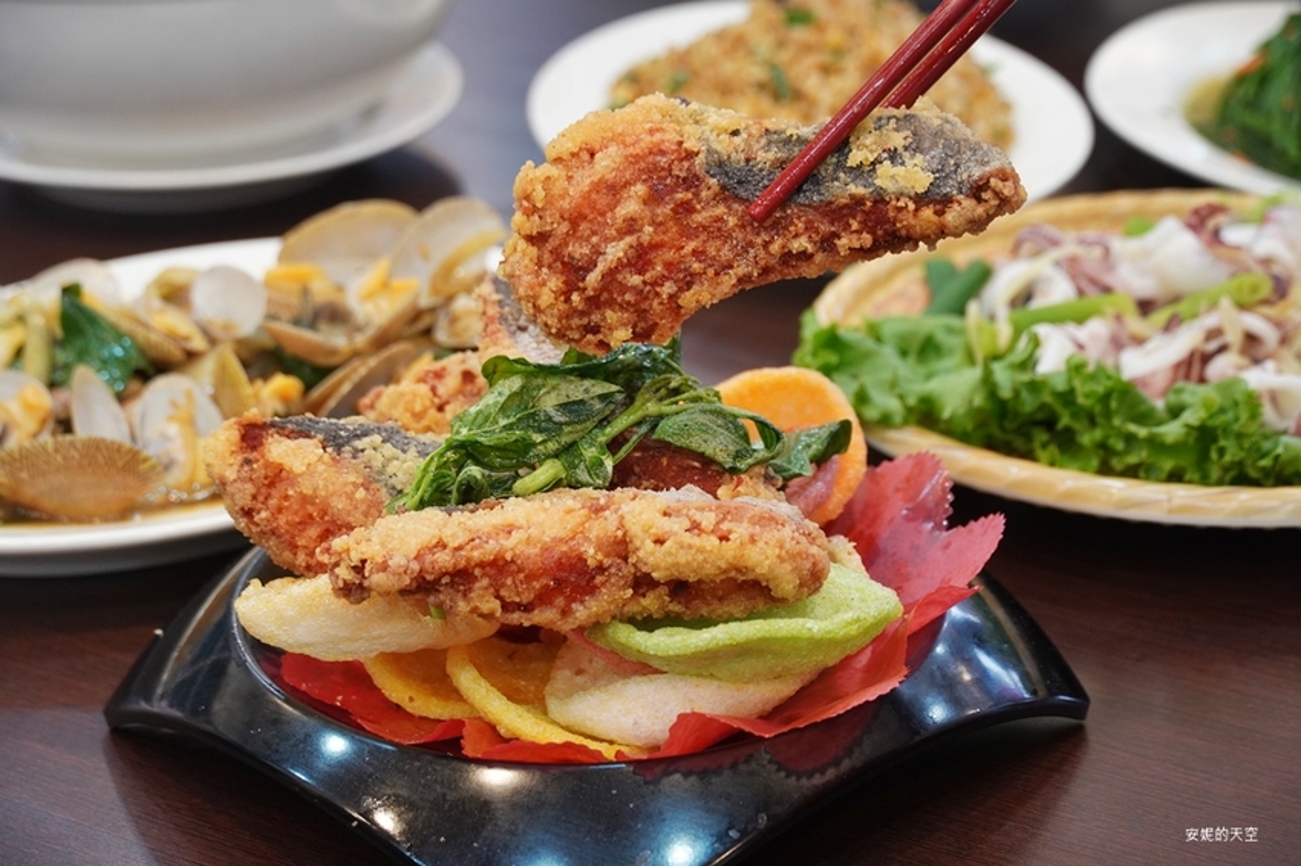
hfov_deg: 24.2
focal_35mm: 84
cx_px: 650
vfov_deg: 16.2
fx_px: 3034
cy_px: 433
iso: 1000
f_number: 5
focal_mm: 56
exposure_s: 1/50
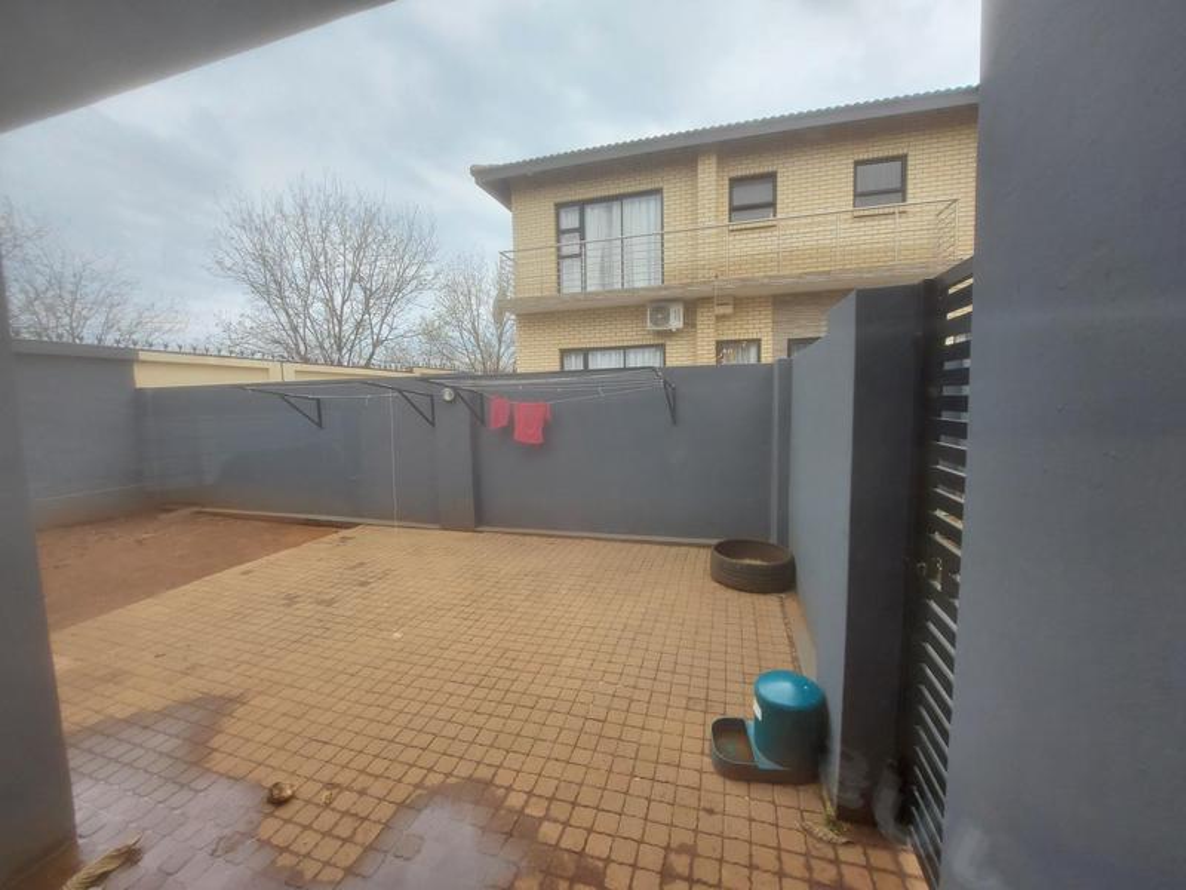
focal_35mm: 13
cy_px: 445
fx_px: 445
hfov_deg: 106.2
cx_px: 593
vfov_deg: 89.9
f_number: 2.2
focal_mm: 1.74
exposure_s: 1/211
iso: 50
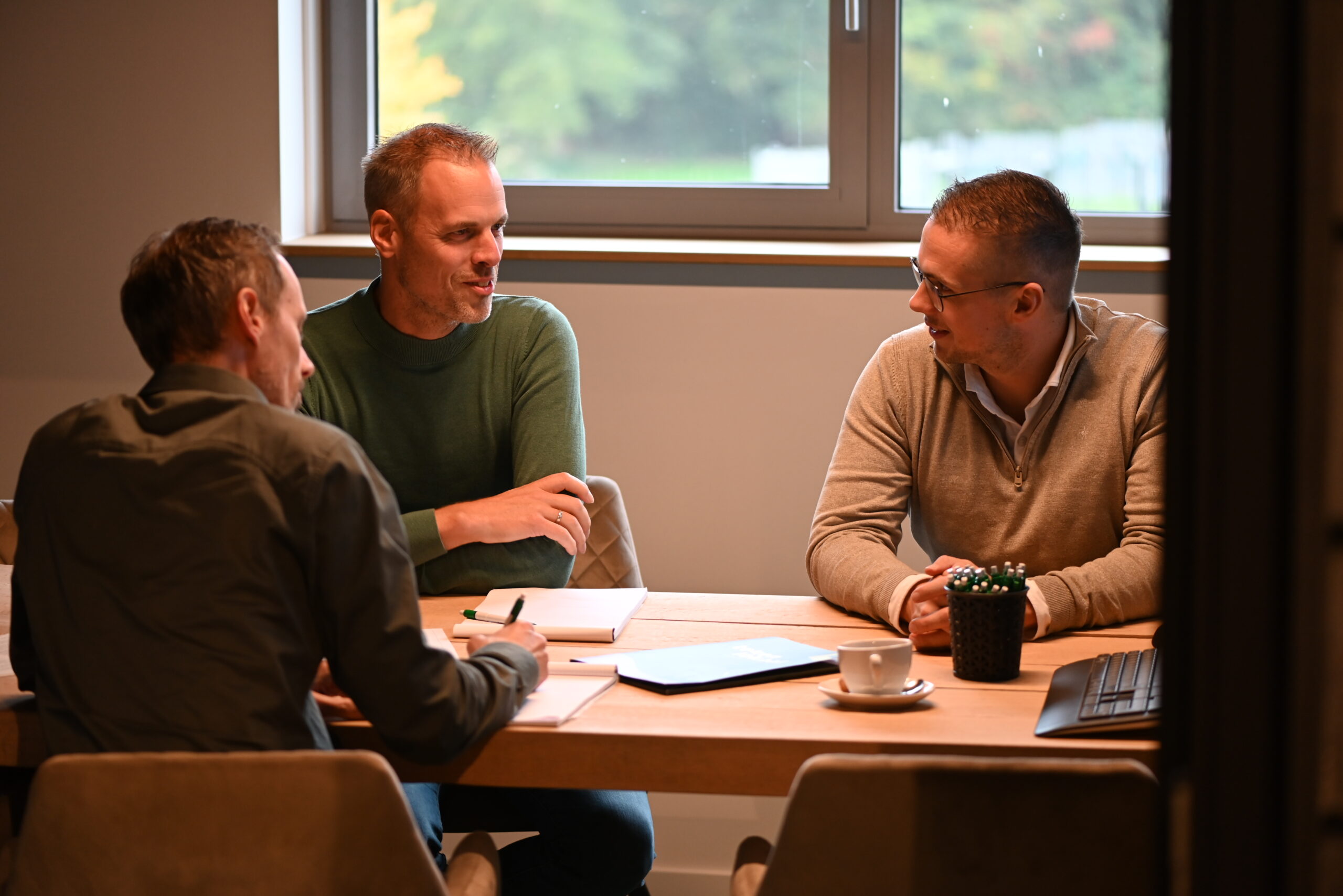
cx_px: 672
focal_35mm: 105
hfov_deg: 19.4
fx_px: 3918
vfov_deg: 13.1
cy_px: 448
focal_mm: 105
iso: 800
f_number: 2.8
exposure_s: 1/125
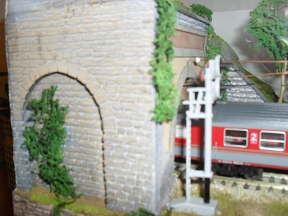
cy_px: 108
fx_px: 291
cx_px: 144
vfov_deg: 40.7
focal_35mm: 35
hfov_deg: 52.6
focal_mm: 6.3
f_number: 3.2
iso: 200
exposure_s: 1/45
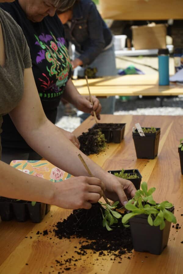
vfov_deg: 28.8
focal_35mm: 70
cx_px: 92
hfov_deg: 19.5
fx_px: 534
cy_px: 137
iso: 100
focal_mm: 70
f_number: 6.3
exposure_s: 1/200
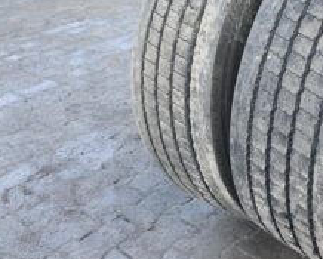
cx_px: 290
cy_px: 92
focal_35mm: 50
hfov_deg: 35.1
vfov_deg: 30.2
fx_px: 479
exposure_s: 1/121
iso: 40
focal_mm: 4.25
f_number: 1.8
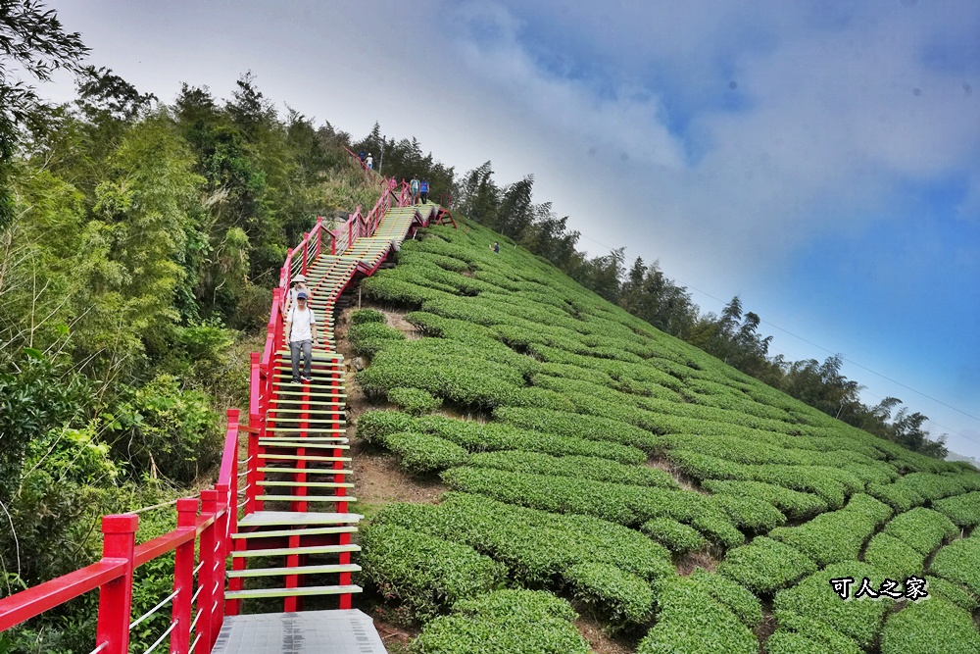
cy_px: 327
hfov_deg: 57.5
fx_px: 893
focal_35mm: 33
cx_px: 490
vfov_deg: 40.2
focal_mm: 32.8
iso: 2500
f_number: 10
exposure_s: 1/3200
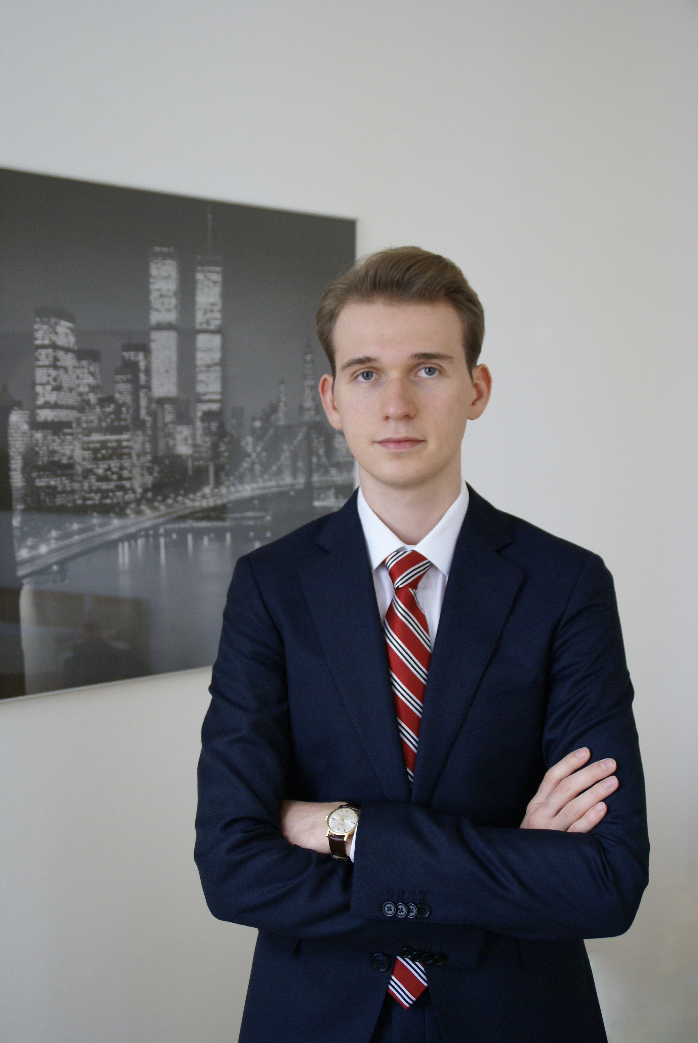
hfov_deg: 25.8
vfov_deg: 37.8
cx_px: 349
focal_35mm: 52
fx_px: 1522
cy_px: 522
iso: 400
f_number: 4
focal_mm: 35
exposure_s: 1/40
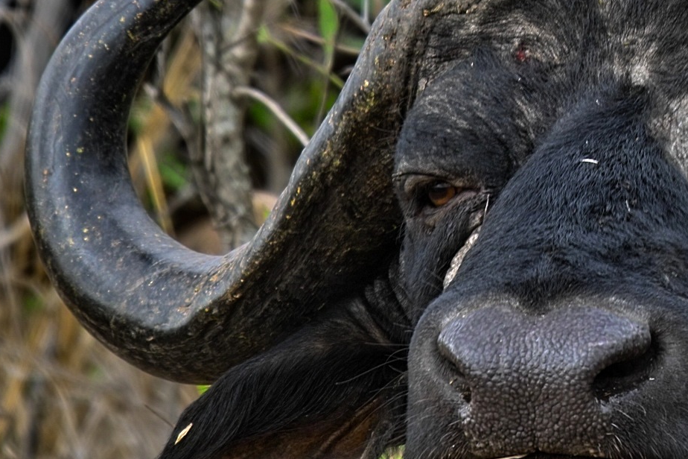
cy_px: 224
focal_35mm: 1110
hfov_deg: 1.9
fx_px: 21212
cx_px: 669
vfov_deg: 1.2
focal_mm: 266
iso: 100
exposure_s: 1/50
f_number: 5.6
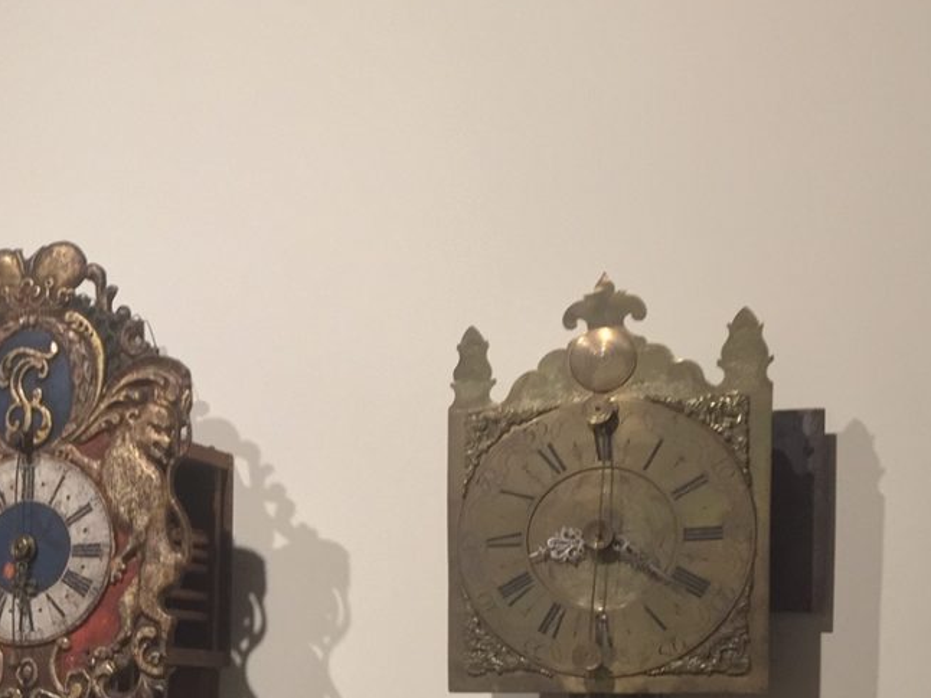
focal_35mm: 69
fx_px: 1855
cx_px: -97
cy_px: 678
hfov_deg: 26.0
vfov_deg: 20.7
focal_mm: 4.15
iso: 80
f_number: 2.2
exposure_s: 1/30
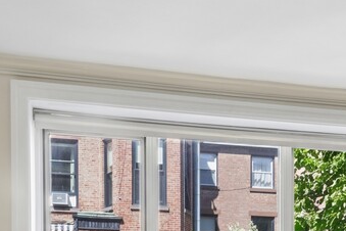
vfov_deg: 19.7
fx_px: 596
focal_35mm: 62
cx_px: 275
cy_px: 322
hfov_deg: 31.6
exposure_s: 1/1.25
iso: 100
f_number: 13
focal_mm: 14
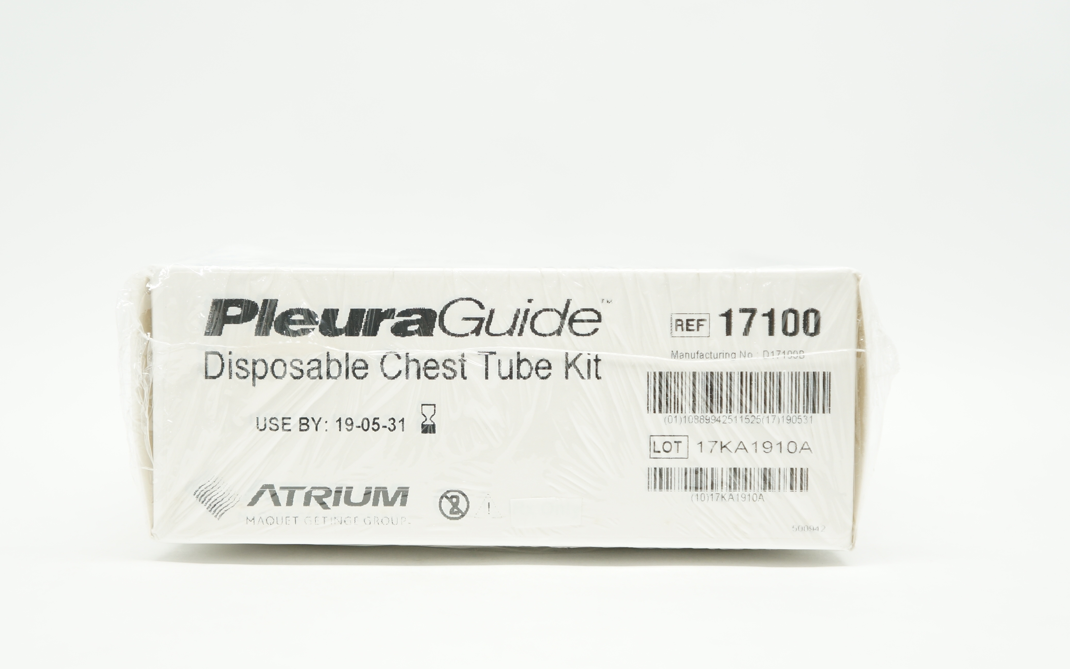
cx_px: 499
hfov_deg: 31.5
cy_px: 399
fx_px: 1895
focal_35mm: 65
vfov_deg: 20.0
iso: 400
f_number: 4.5
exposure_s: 1/80
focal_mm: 36
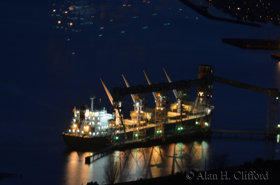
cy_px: 92
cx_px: 140
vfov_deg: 5.4
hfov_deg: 8.1
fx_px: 1978
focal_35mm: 255
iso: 100
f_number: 18
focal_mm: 170
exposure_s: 14.6
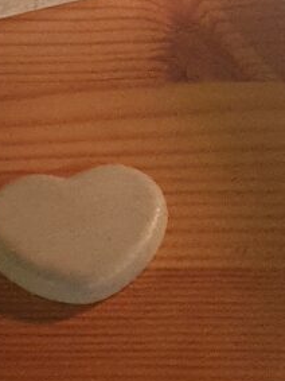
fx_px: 1033
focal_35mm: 94
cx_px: 220
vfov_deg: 19.5
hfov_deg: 15.6
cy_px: -96
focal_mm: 4.3
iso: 320
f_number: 1.5
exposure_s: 1/50
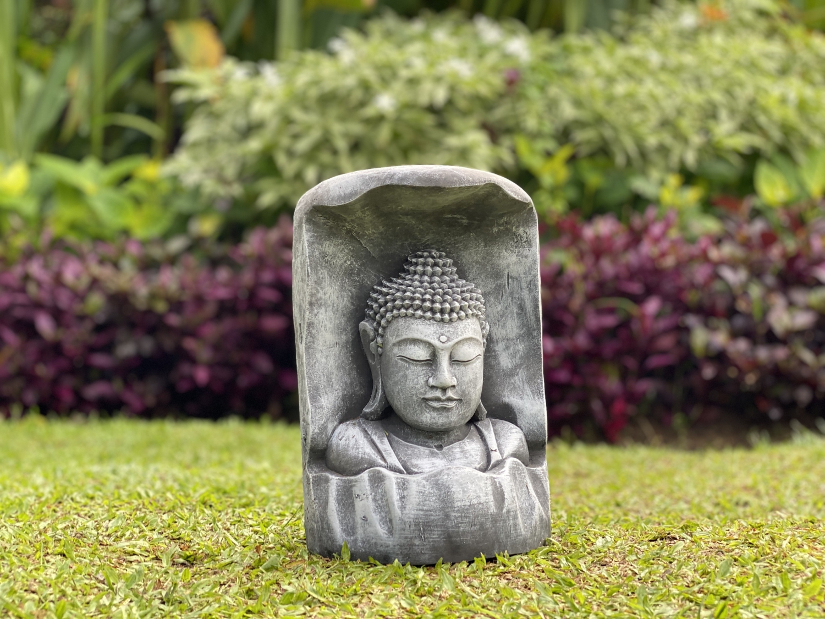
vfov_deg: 28.0
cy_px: 310
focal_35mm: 52
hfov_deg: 36.8
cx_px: 412
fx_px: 1239
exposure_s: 1/122
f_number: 2
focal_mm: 6
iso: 32
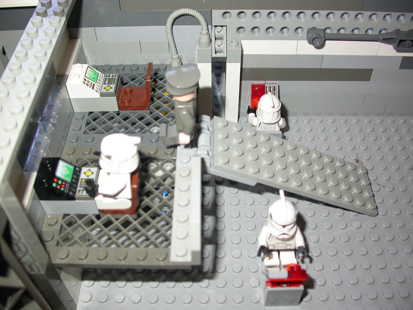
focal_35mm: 38
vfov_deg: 37.7
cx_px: 206
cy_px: 155
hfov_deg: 49.0
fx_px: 453
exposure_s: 1/60
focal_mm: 7.85
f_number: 2.6
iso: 100
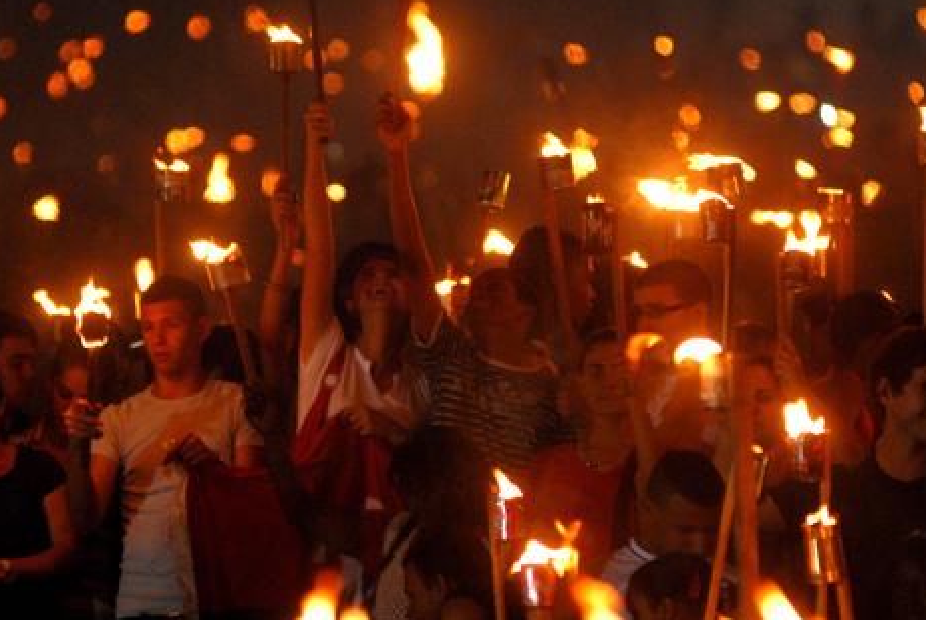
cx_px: 368
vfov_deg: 3.5
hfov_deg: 5.3
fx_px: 10070
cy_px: 318
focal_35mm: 391
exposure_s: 1/50
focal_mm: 200
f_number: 2.8
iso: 500
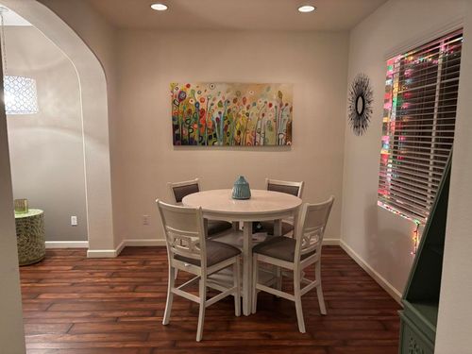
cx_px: 236
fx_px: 355
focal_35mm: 26
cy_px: 177
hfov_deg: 67.3
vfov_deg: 53.1
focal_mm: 5.96
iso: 400
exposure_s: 1/40
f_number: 1.6
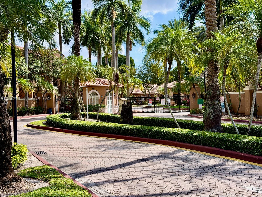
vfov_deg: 30.3
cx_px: 131
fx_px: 363
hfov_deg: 39.7
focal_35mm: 48
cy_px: 98
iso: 80
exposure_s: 1/2865
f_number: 1.78
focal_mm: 6.76
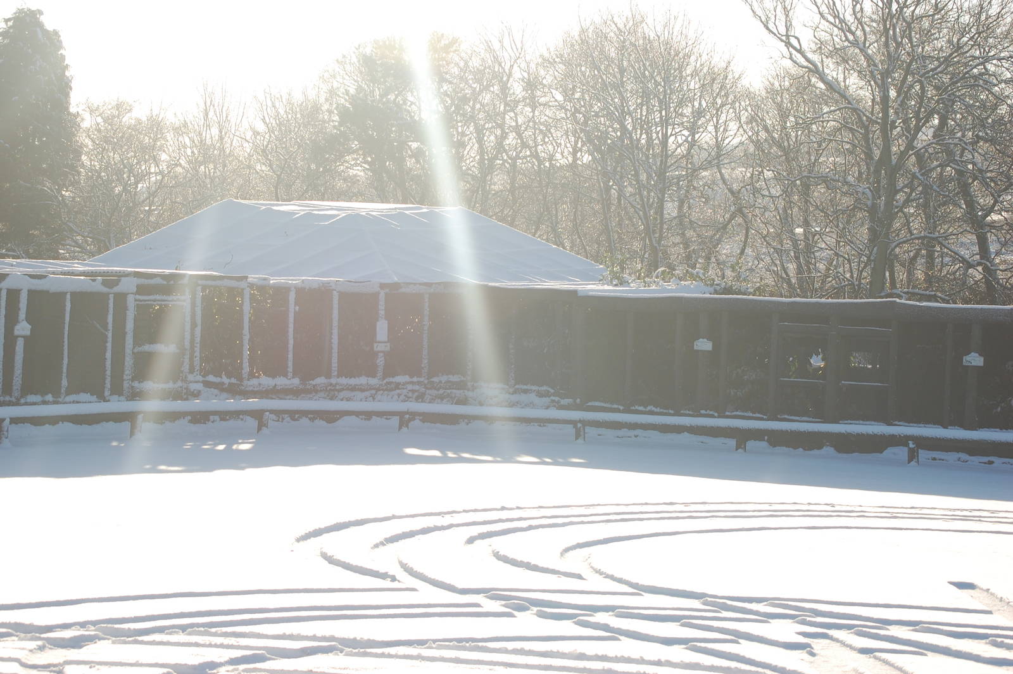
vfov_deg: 16.5
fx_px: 2319
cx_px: 506
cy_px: 337
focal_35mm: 82
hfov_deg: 24.6
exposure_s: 1/320
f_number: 9
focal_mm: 55
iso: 200
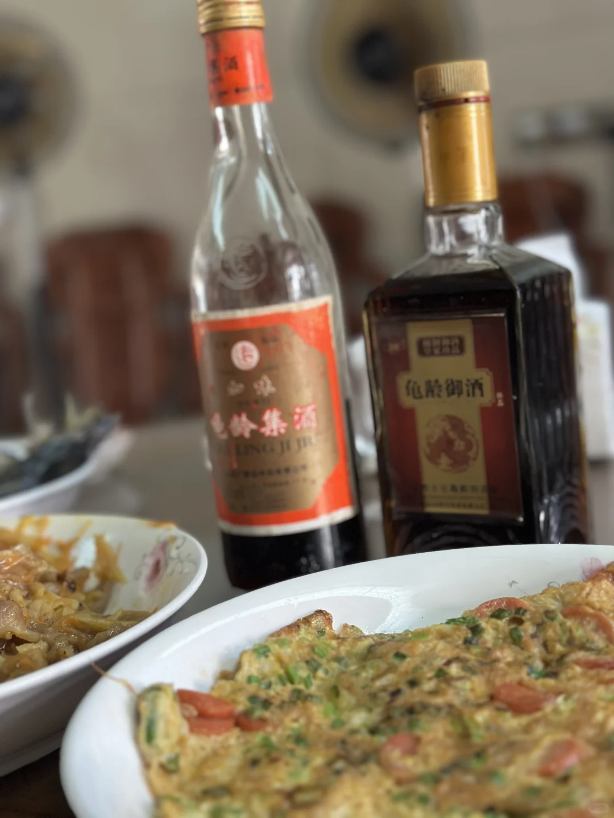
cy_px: 409
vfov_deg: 39.7
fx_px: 1135
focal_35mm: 48
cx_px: 307
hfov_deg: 30.3
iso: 400
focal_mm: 6.86
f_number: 1.78
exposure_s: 1/41
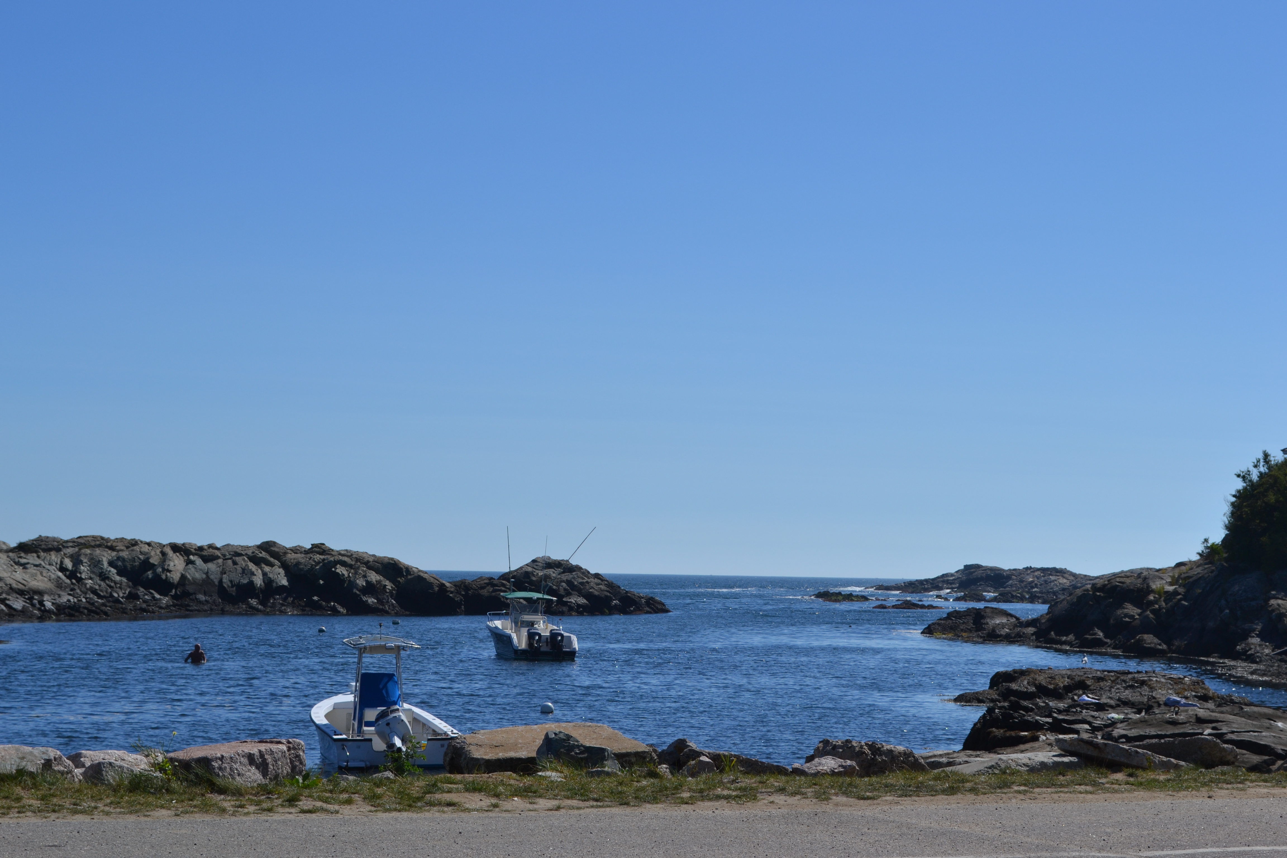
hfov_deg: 29.9
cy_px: 429
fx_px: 2413
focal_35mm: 68
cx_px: 644
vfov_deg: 20.2
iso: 100
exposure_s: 1/400
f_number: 10
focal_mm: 45
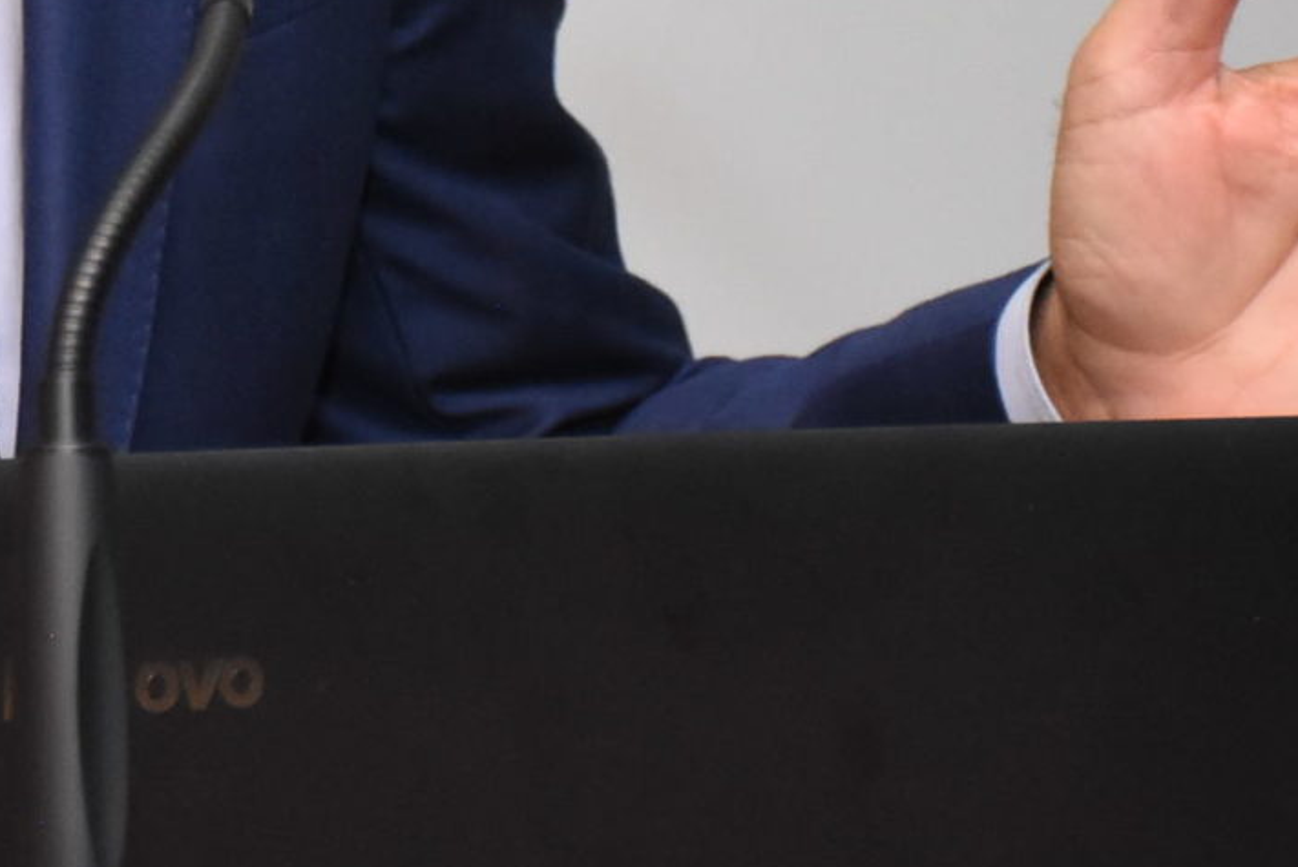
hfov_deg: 7.3
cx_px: -215
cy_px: -538
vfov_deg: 4.9
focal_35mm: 281
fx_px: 10137
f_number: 4.8
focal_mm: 52
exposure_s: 1/200
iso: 2000
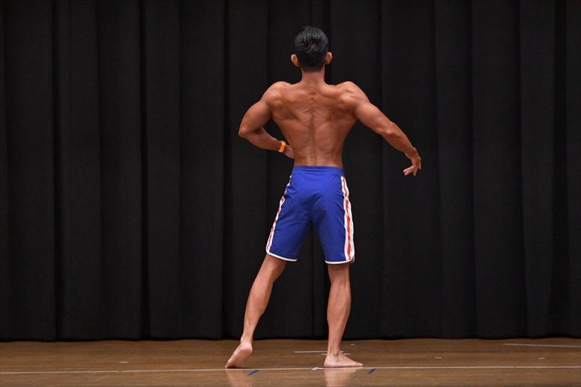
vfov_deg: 5.7
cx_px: 290
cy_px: 194
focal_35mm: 240
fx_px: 3871
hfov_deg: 8.6
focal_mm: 160
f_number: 5.6
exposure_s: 1/400
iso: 6400
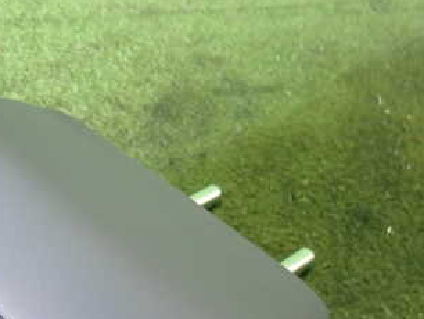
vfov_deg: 29.0
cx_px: 109
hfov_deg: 38.0
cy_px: 259
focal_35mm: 49
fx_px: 601
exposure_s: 1/30
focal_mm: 4.5
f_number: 2
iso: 400
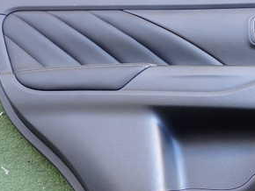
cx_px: 190
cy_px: 148
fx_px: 457
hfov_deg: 30.7
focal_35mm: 62
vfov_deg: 23.4
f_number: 2.3
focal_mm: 5.4
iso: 200
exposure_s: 1/50
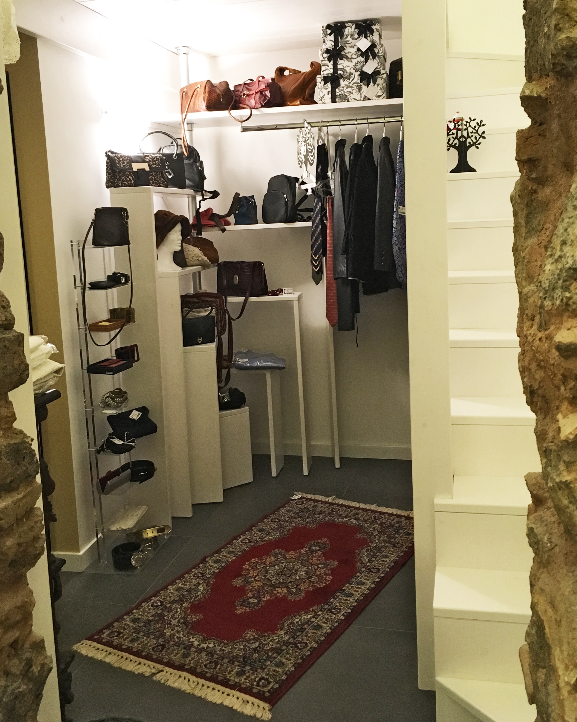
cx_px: 299
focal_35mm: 34
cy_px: 308
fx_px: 726
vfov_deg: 52.7
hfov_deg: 43.3
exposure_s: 1/25
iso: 200
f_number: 2.2
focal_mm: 4.15
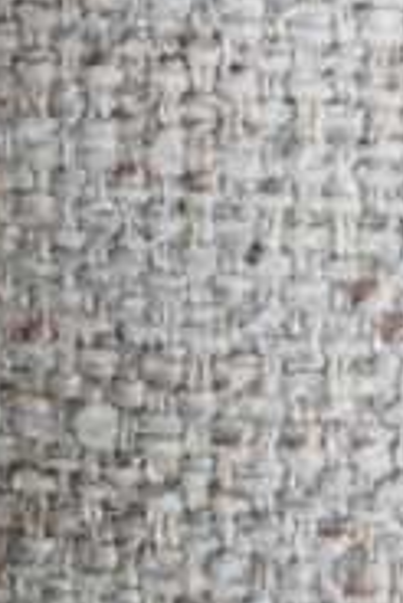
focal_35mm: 457
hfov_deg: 3.0
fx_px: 7659
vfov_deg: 4.4
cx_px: 583
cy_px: -1088
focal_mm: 70
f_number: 4
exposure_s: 1/80
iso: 400
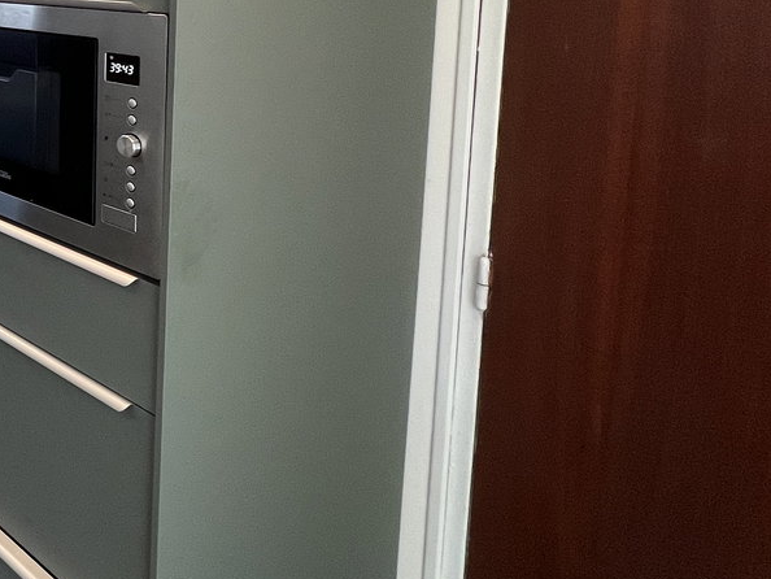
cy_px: 36
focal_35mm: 35
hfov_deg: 34.7
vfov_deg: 37.5
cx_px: -254
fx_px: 780
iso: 100
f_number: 1.8
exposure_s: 1/100
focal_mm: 1.57
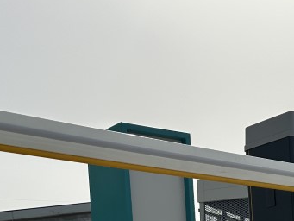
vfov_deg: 18.9
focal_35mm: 72
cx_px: 172
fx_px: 612
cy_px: 294
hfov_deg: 27.0
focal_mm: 6.86
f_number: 1.78
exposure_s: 1/10753
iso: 80
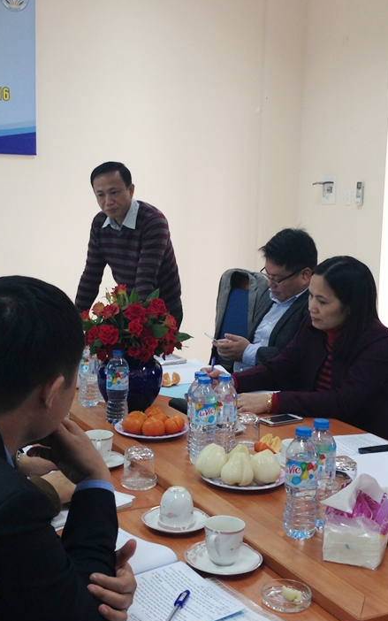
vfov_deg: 39.6
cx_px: 173
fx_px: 863
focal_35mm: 51
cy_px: 295
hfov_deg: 25.3
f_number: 2.4
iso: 64
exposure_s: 1/20
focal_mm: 4.12
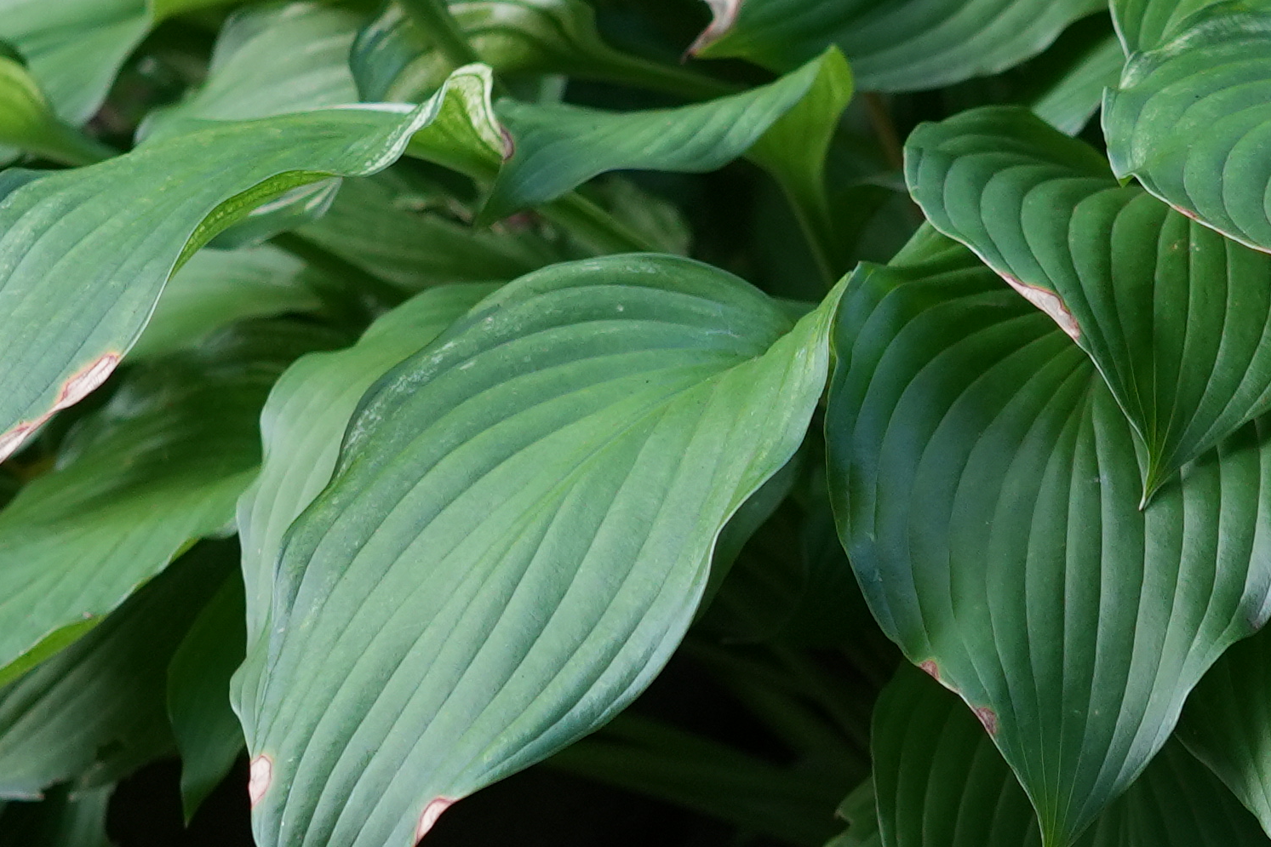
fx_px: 5050
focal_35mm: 143
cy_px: 631
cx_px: 1231
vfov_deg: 9.6
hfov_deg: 14.2
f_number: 2.8
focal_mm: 23
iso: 400
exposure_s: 1/100
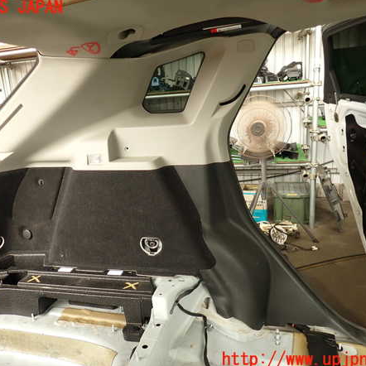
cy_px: 184
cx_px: 161
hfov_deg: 53.9
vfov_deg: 54.0
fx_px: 359
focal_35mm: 30
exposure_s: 1/60
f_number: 2
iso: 125
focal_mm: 4.5
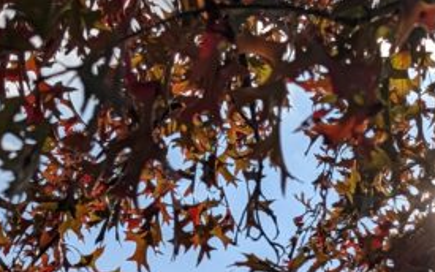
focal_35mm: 95
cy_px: 631
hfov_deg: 21.8
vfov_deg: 11.6
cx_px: 240
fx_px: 1126
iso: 20
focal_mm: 6.9
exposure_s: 1/3937
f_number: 1.68
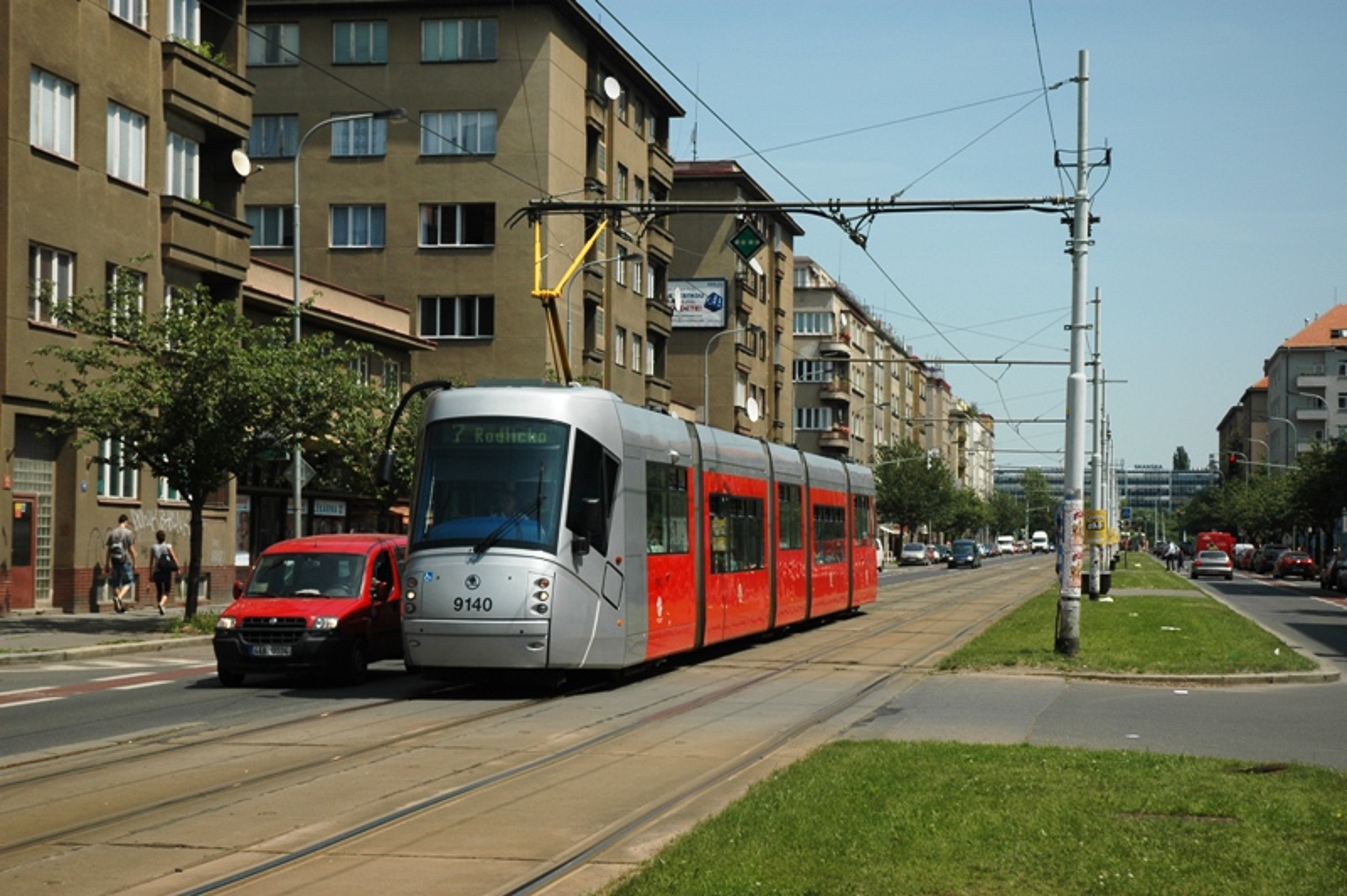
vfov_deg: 22.6
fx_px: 2243
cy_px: 448
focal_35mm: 60
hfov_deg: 33.4
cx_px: 674
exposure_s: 1/1600
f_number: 5.6
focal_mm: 40
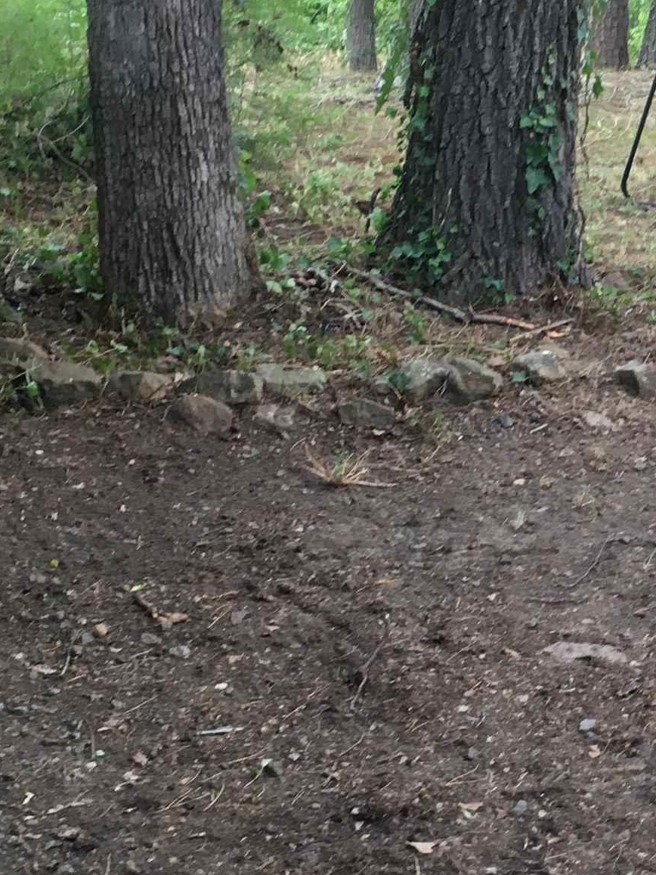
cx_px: 746
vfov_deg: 25.3
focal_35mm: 77
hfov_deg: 18.3
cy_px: 424
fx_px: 1945
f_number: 2.2
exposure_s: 1/30
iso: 50
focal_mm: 4.15
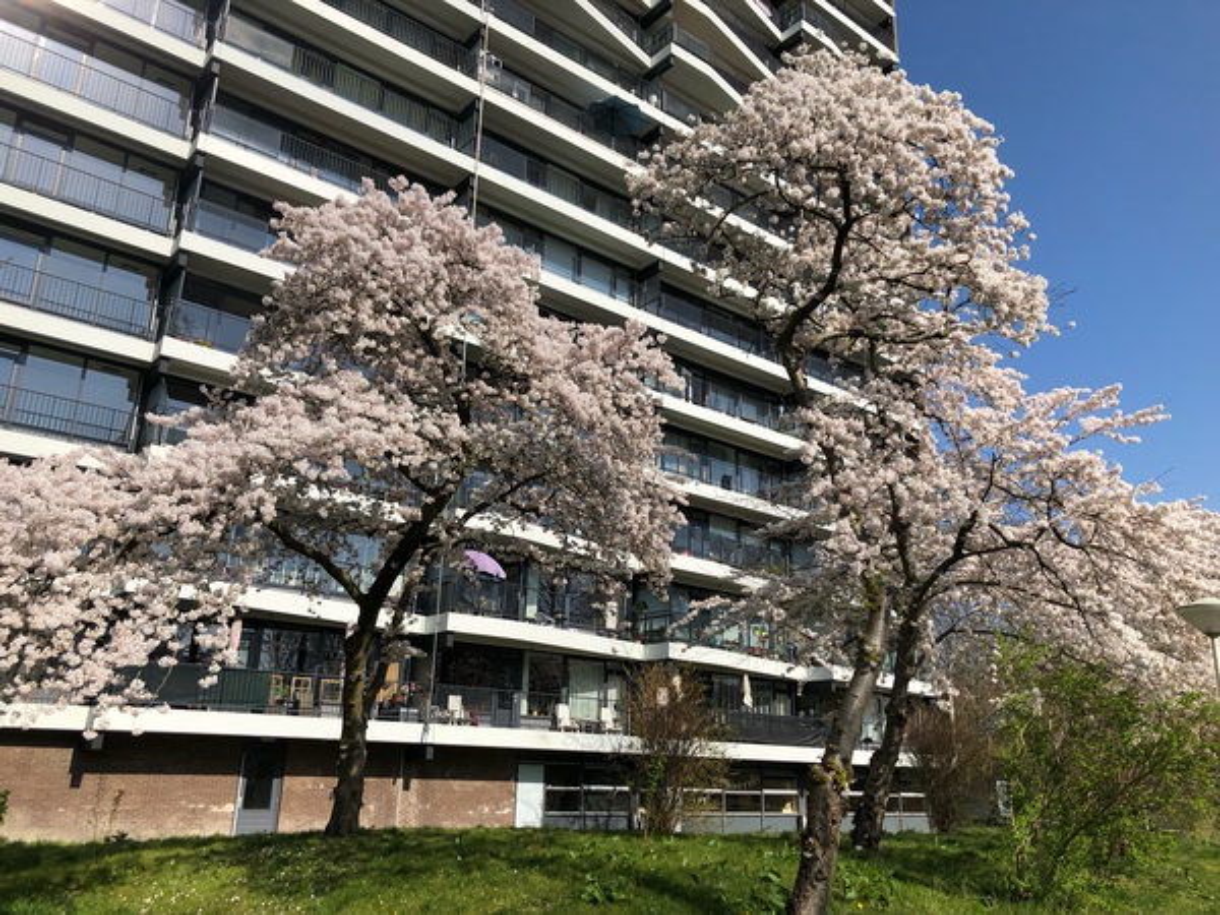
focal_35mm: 28
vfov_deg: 49.7
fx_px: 987
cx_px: 610
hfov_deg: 63.4
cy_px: 458
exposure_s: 1/2404
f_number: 1.8
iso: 20
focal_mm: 3.99
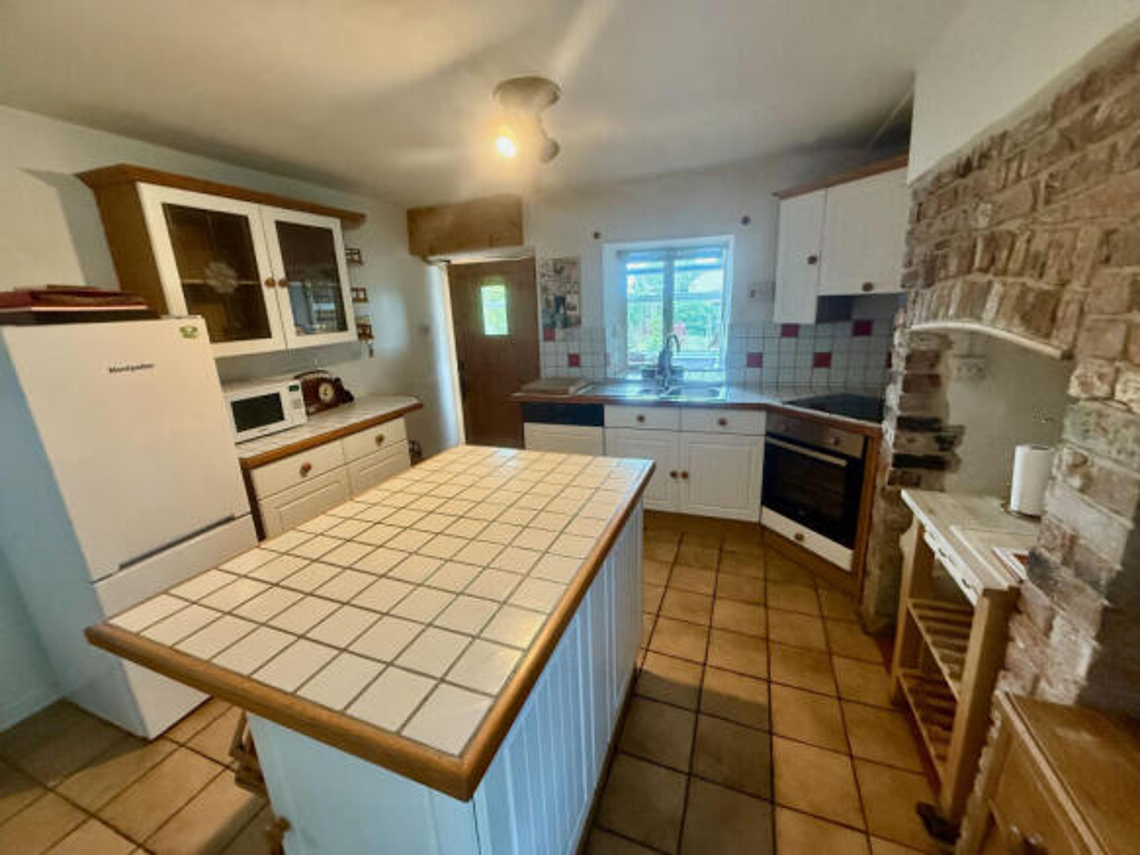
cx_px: 570
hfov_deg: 102.1
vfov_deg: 85.7
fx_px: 461
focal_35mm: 14
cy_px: 428
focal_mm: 2.22
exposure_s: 1/100
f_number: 2.2
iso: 500
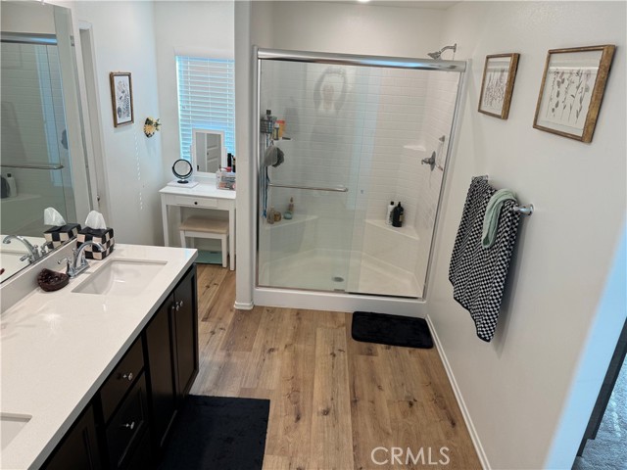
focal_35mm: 24
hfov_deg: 71.6
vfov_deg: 56.8
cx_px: 314
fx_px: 435
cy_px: 235
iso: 100
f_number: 1.78
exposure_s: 1/120
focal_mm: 6.76
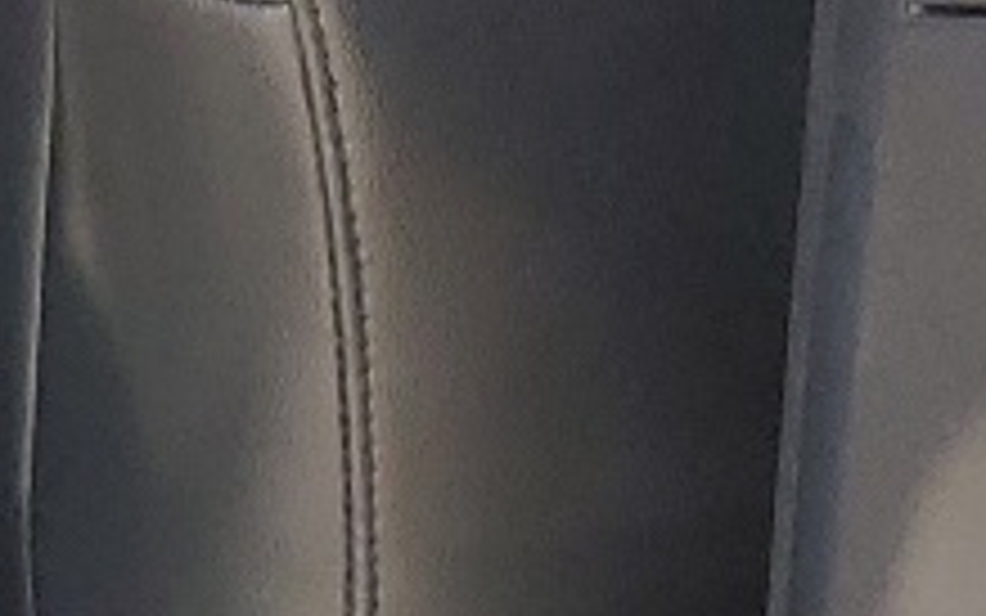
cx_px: -1562
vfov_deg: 6.1
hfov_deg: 9.1
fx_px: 5403
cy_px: -1061
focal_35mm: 201
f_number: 1.5
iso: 50
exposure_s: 1/345
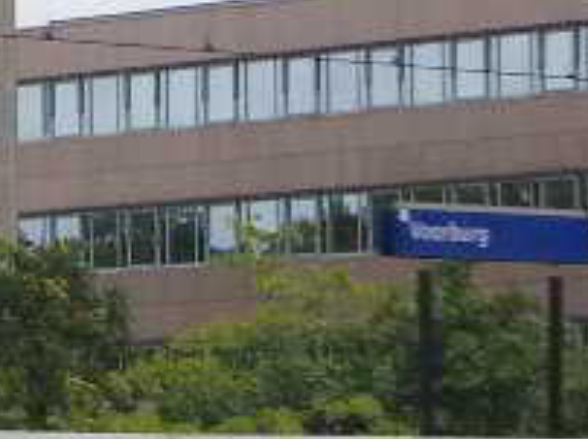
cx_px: -349
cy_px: 32
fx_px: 8212
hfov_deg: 4.1
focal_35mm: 484
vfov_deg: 3.1
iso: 80
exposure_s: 1/180
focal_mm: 21
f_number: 5.6
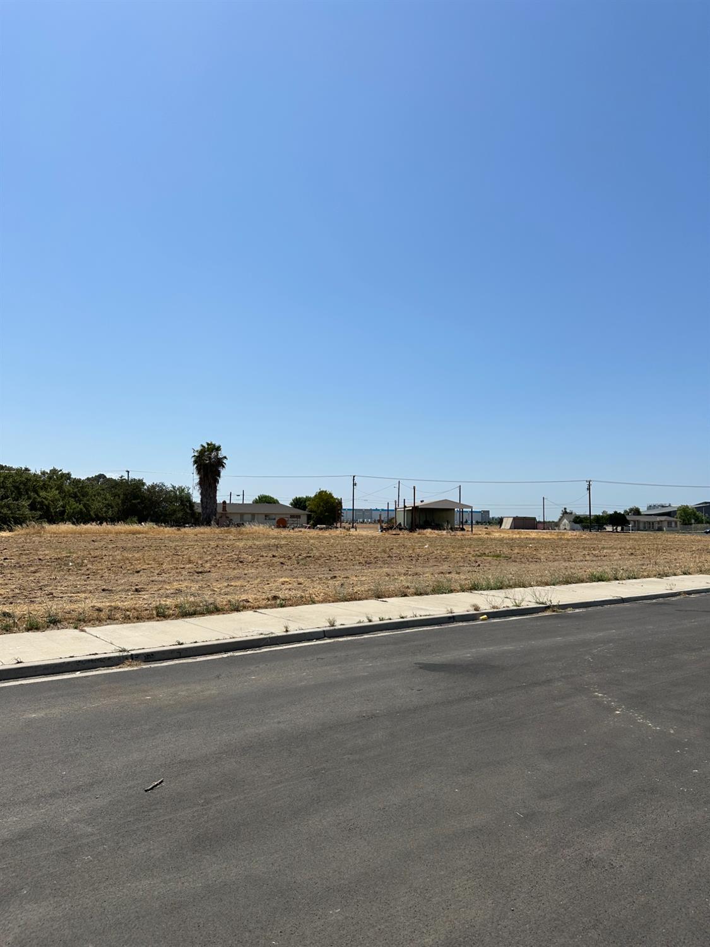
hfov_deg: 56.8
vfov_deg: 71.6
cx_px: 355
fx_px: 656
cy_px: 474
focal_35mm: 24
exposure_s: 1/8197
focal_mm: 6.86
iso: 80
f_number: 1.78
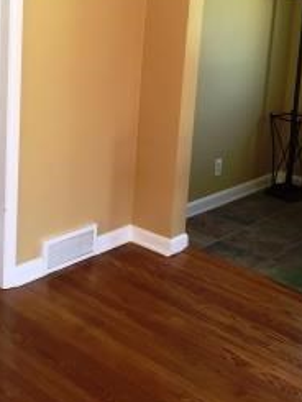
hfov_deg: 27.3
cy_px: 110
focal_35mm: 53
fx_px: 616
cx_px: 89
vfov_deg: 35.5
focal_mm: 4.15
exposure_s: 1/30
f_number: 2.2
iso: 64
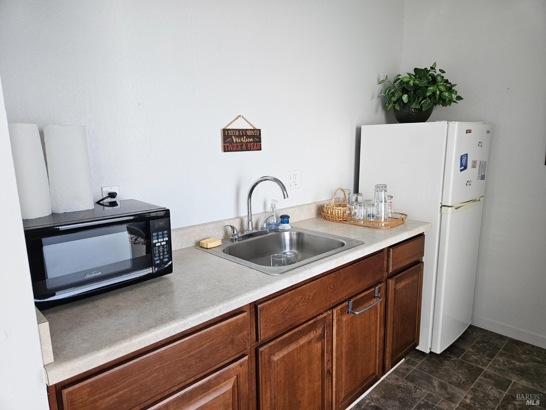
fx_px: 363
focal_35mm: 23
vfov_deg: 58.9
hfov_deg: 73.9
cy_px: 205
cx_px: 273
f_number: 1.8
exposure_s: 1/207
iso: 160
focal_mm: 5.4
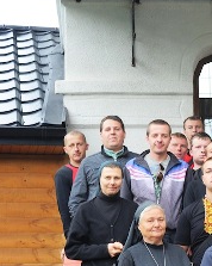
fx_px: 958
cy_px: 189
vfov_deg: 15.7
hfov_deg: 12.5
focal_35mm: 122
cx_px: 194
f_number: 8
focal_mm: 58
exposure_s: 1/25
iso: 800
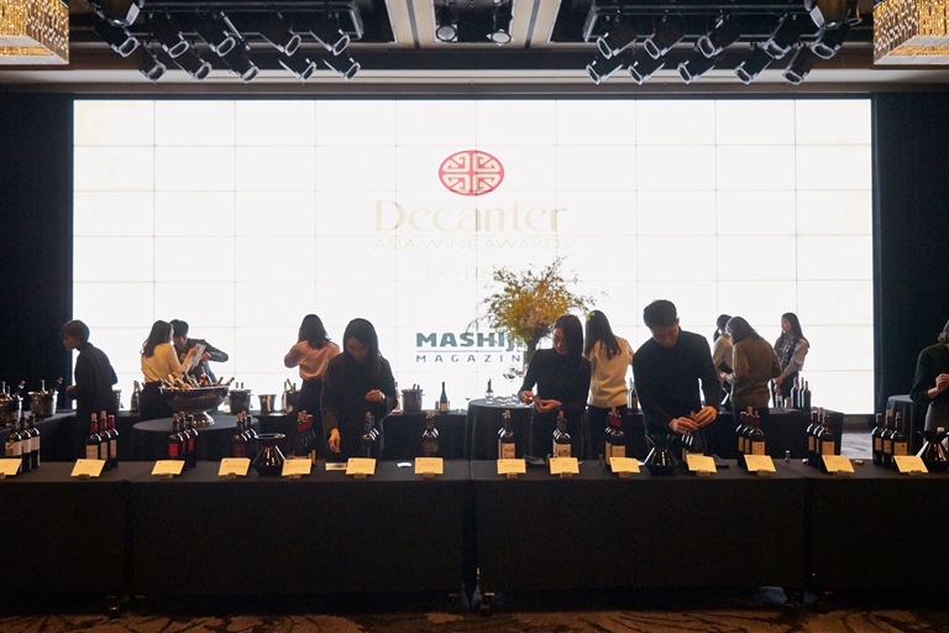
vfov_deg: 46.4
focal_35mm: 28
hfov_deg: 65.5
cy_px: 316
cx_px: 474
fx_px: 738
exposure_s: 1/160
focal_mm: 28
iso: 8000
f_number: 5.6
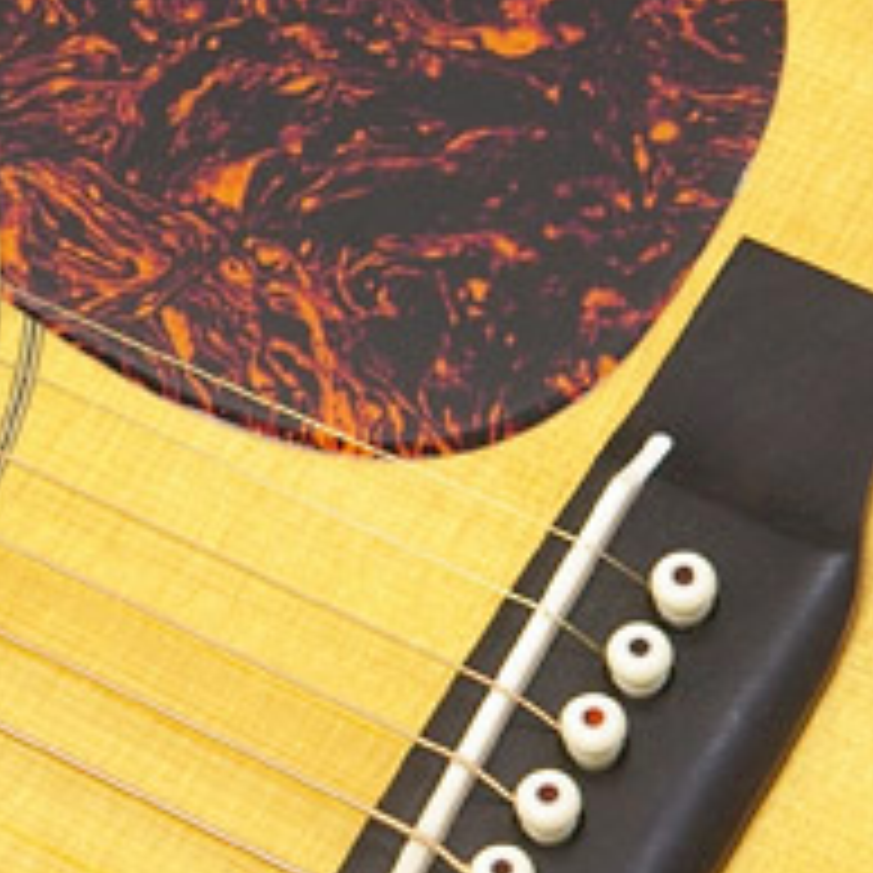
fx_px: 9330
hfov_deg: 5.3
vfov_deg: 5.4
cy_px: 306
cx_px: -454
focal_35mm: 327
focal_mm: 75
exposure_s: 1
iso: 400
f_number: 19
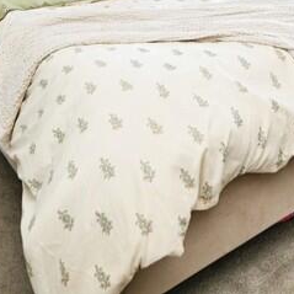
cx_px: 219
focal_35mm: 53
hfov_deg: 31.7
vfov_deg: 25.7
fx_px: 508
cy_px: -125
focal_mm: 14.5
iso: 400
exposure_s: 1/60
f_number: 4
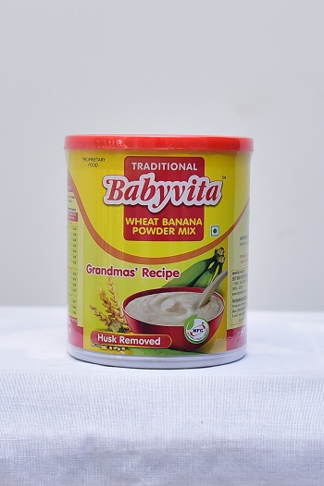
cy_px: 243
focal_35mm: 38
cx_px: 162
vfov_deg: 50.7
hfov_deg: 35.0
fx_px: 514
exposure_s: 1/125
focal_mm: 38
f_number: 4
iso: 1250
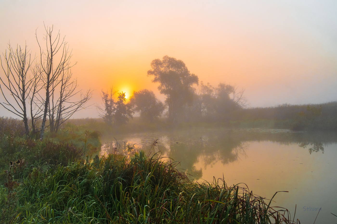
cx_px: 168
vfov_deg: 41.1
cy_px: 112
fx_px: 299
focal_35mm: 32
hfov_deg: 58.7
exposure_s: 1/250
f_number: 8
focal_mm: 21.4
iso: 200
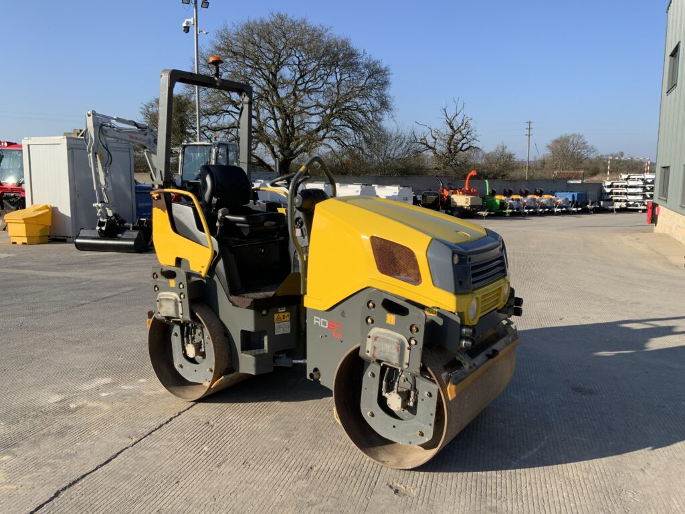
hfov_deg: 61.7
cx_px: 342
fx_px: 574
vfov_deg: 48.2
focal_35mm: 29
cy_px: 257
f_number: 1.8
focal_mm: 3
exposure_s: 1/1490
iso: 16
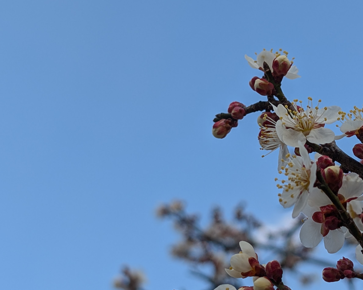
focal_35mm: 82
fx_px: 881
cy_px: 179
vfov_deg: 18.7
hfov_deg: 23.2
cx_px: 243
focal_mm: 6.9
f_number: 1.68
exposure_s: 1/271
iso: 21
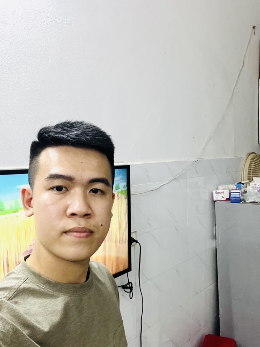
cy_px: 174
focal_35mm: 30
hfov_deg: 46.8
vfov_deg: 60.0
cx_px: 130
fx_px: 300
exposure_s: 1/33
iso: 400
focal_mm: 2.71
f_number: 2.2
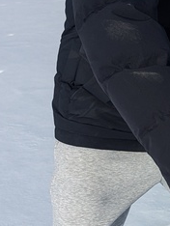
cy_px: 141
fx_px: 686
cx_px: 209
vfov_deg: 18.7
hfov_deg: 13.7
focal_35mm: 105
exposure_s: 1/4049
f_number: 1.85
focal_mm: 6.81
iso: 43
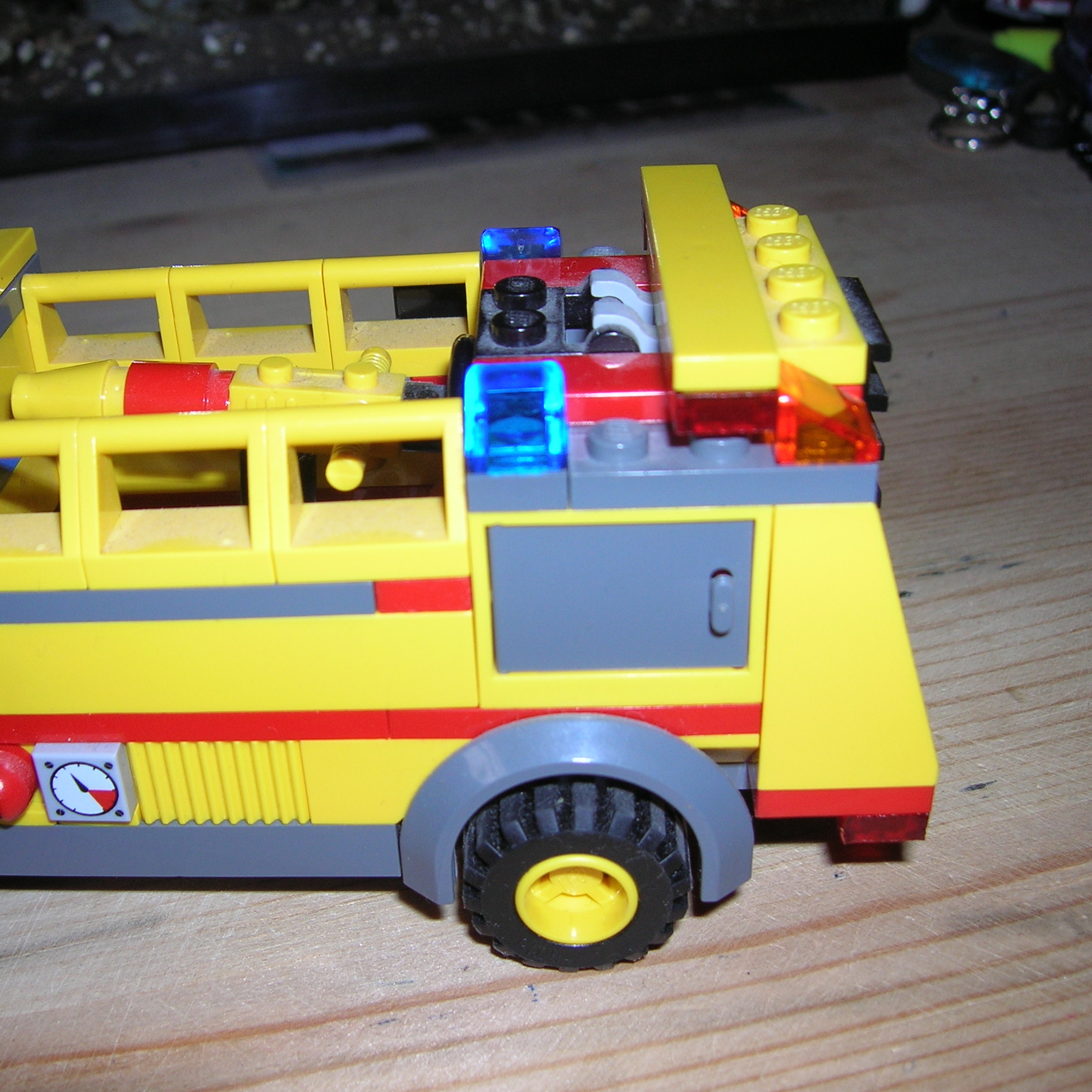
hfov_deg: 40.8
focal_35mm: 41
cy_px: 545
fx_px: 1463
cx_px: 470
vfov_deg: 40.9
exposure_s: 1/60.1
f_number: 2.9
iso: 50
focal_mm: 5.7
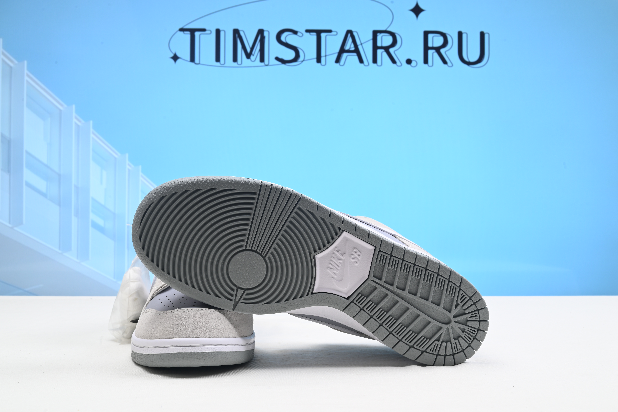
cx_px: 309
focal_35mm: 39
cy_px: 206
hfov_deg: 49.5
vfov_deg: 34.2
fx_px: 670
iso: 100
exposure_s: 1/2
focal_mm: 39
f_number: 16
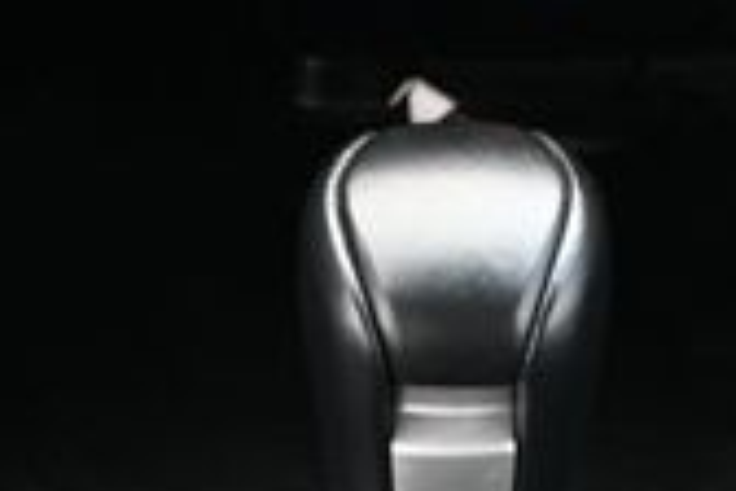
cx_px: 377
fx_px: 3862
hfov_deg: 10.9
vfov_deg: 7.1
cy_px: 894
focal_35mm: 189
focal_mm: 33
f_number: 5
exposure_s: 1/125
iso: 1000
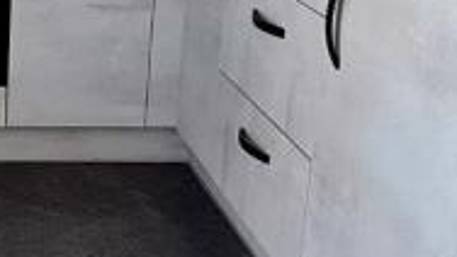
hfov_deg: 24.5
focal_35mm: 77
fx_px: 934
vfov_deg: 15.5
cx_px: -112
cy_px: 22
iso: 160
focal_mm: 2.2
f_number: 2.2
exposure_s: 1/50
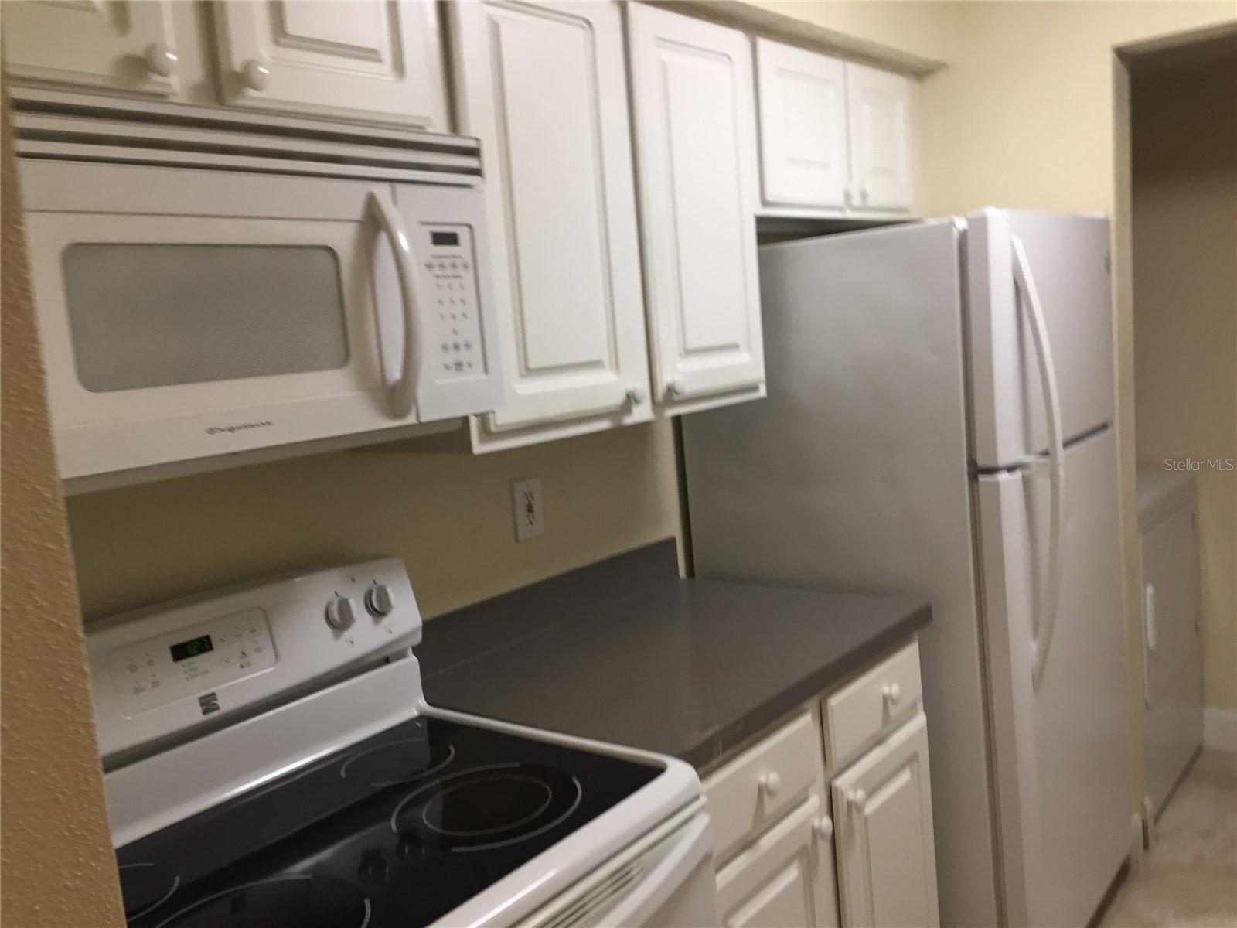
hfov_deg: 61.7
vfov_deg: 48.2
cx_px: 618
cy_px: 464
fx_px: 1036
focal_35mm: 29
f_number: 2.2
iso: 64
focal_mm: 4.15
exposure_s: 1/30
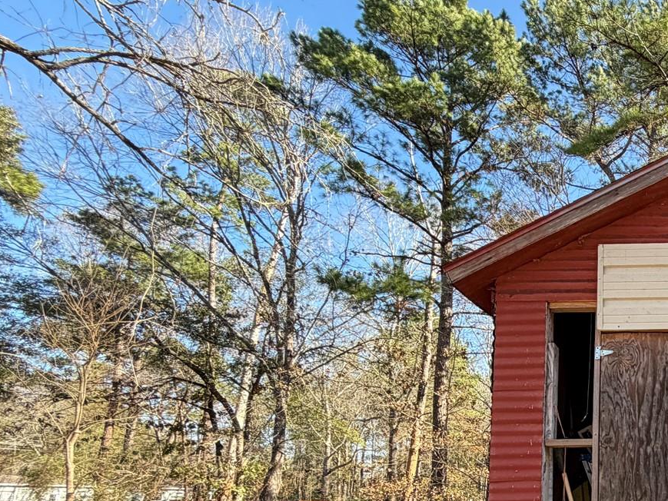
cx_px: 736
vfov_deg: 40.7
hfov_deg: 43.1
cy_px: 418
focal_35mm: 33
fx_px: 637
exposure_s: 1/347
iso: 50
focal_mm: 2.22
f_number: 2.2
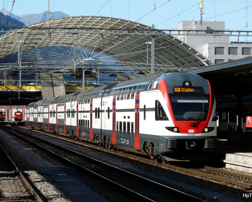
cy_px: 101
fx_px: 1037
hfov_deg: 13.9
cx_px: 122
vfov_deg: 11.1
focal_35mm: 139
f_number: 5.6
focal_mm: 21.6
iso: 100
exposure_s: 1/400
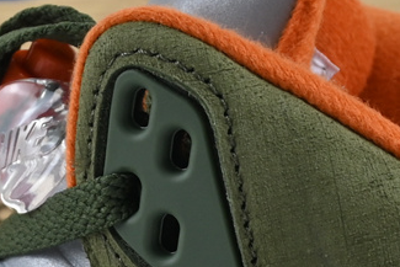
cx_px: -42
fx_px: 2905
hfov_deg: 7.8
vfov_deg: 5.2
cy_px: 447
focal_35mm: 261
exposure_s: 1/40
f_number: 5.6
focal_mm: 31.5
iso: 140
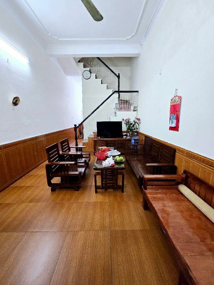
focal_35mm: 13
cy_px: 142
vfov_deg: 106.2
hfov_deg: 89.9
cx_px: 107
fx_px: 107
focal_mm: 2.2
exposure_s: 1/50
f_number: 2.2
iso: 400
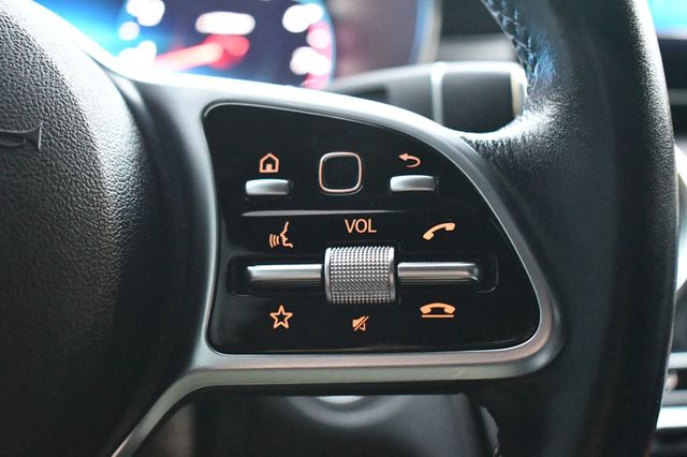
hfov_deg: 35.1
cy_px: 228
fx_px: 1087
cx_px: 344
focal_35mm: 57
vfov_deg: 23.8
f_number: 4.8
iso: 12800
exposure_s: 1/30
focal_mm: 38
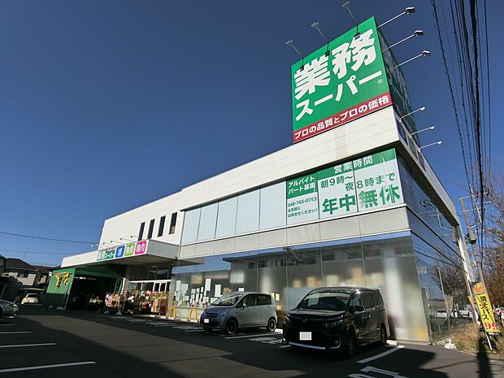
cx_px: 252
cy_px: 189
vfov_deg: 68.7
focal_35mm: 19
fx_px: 277
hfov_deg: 84.7
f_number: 6.9
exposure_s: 1/800
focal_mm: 4.06
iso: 80
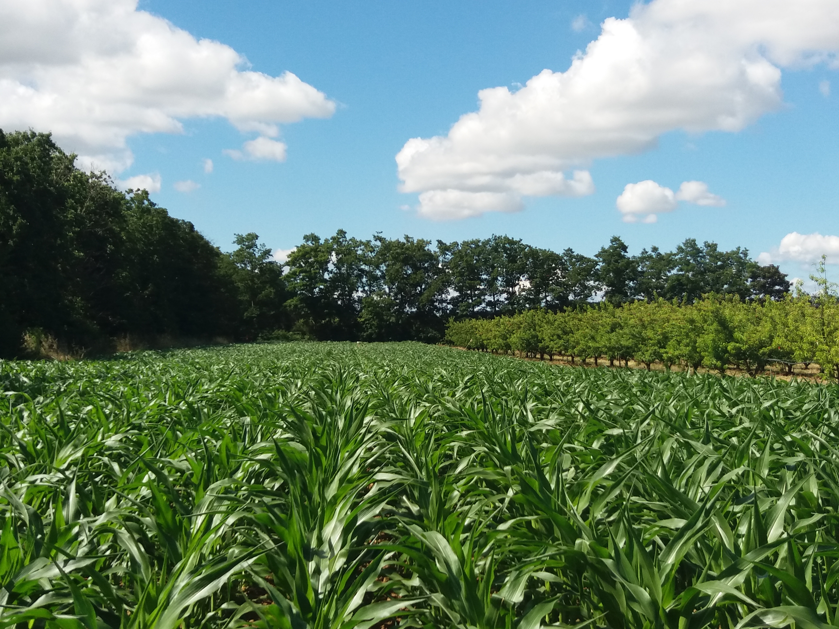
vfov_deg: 49.7
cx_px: 420
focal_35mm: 28
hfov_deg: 63.4
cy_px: 314
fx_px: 679
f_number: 1.9
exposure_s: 1/1419
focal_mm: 3.7
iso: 64
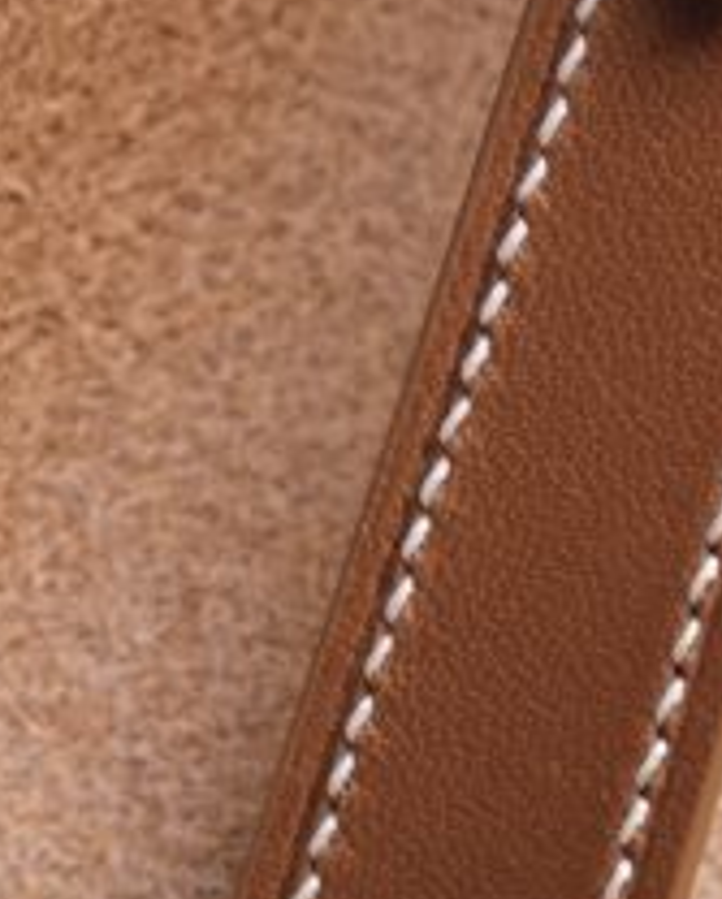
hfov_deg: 3.9
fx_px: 10528
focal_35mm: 395
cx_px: 895
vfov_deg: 4.9
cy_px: -313
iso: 1000
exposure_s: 1/80
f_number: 5
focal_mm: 60
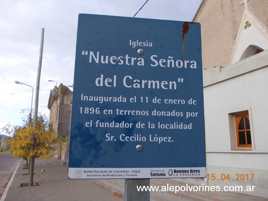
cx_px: 134
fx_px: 217
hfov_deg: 63.5
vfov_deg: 49.7
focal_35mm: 28
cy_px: 100
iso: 80
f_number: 2.7
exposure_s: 1/500
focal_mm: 4
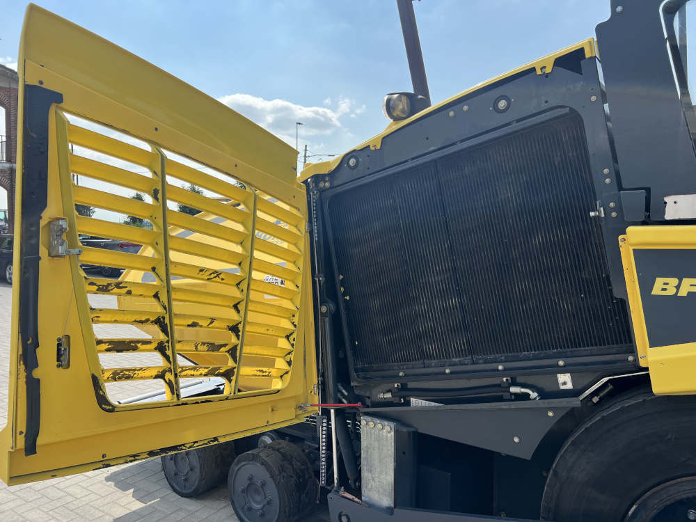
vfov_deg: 53.1
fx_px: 523
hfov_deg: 67.3
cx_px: 348
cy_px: 261
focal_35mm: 26
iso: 50
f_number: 1.5
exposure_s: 1/2165
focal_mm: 5.7
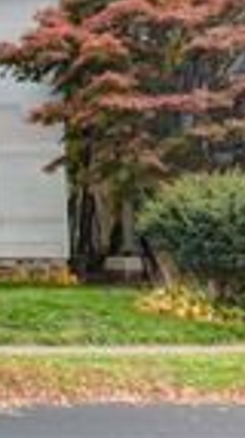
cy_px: 182
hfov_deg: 17.4
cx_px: -202
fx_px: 638
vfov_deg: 37.8
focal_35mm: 55
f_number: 5
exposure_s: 1/30
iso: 400
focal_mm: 10
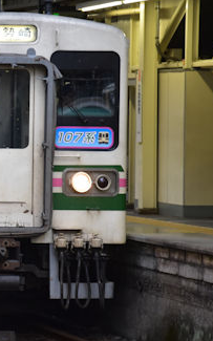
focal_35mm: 286
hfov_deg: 4.6
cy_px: 142
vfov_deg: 7.3
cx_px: -131
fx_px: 2658
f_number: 5.6
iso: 800
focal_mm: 90
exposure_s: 1/60
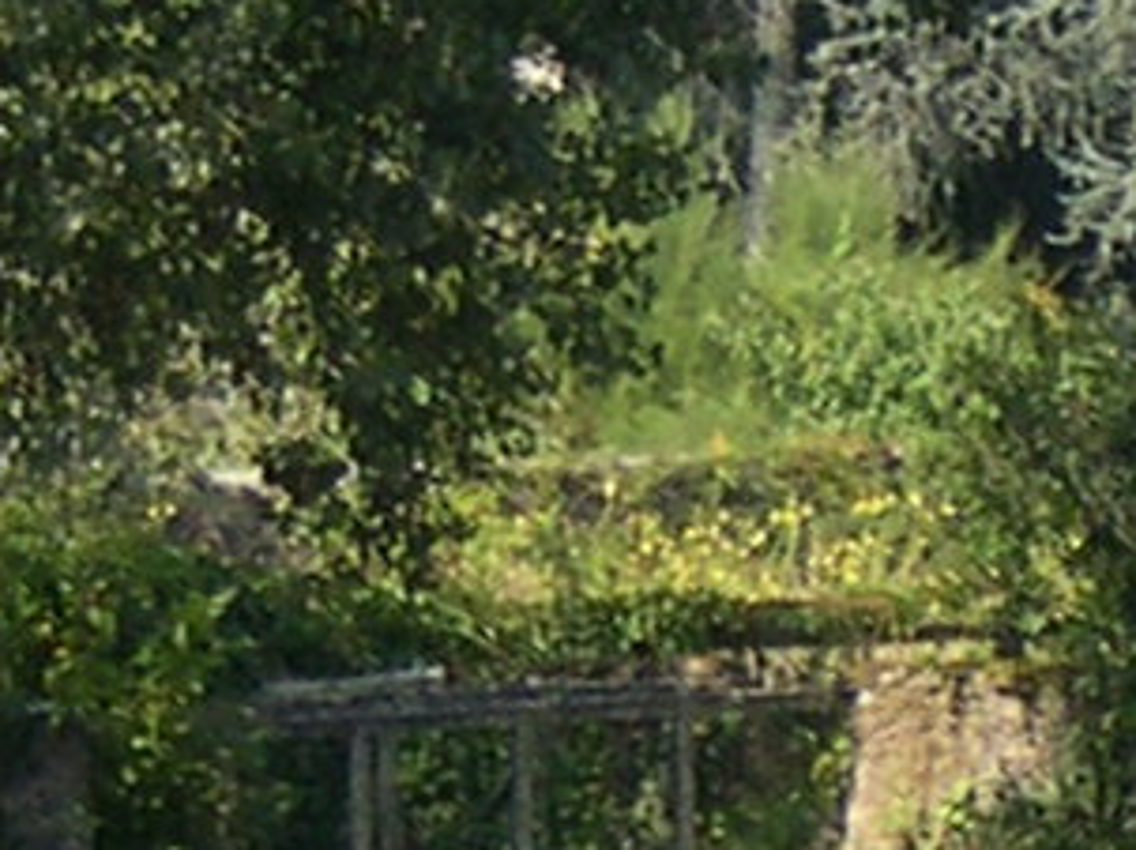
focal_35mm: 542
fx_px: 17773
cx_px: 1712
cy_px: 1143
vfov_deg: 2.7
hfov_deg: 3.6
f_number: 3.8
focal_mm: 15.3
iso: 100
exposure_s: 1/311
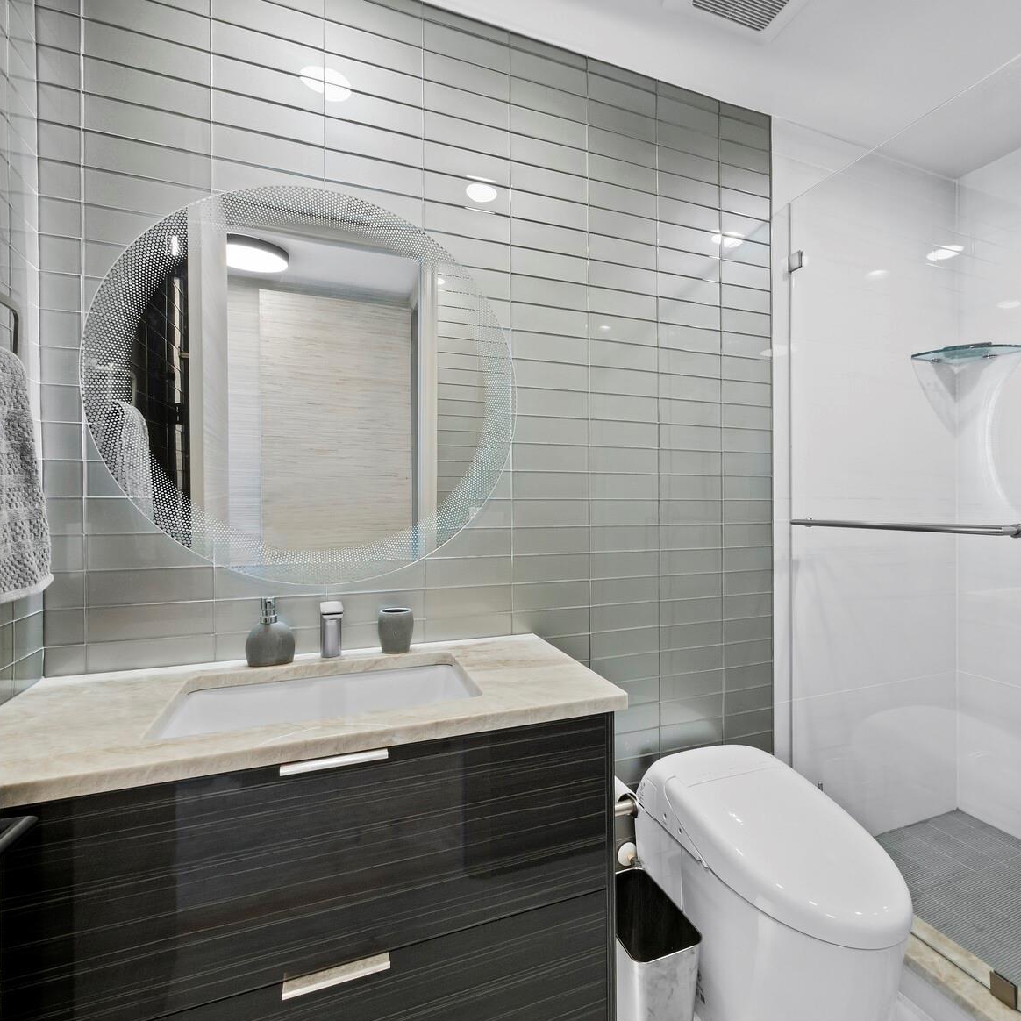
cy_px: 498
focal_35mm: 17
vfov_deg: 84.0
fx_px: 567
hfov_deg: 83.5
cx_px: 581
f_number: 11
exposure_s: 1/3
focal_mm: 7
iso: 400
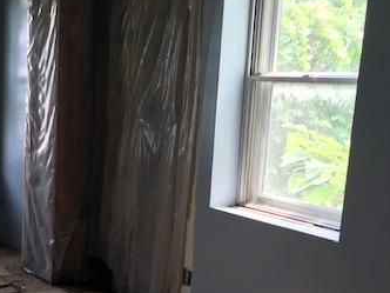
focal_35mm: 54
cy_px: 194
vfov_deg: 26.9
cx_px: 27
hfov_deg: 33.4
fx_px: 608
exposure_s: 1/60
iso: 25
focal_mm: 3.99
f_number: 1.8
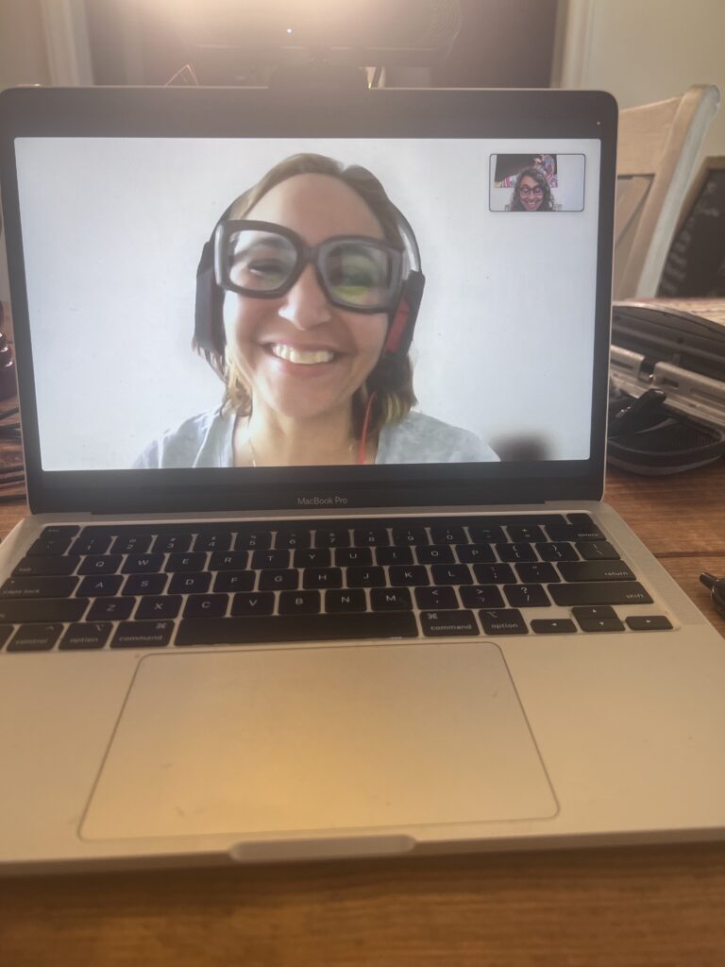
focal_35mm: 26
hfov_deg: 53.1
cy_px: 484
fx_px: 726
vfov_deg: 67.3
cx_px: 362
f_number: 1.5
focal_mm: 5.7
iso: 50
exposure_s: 1/120
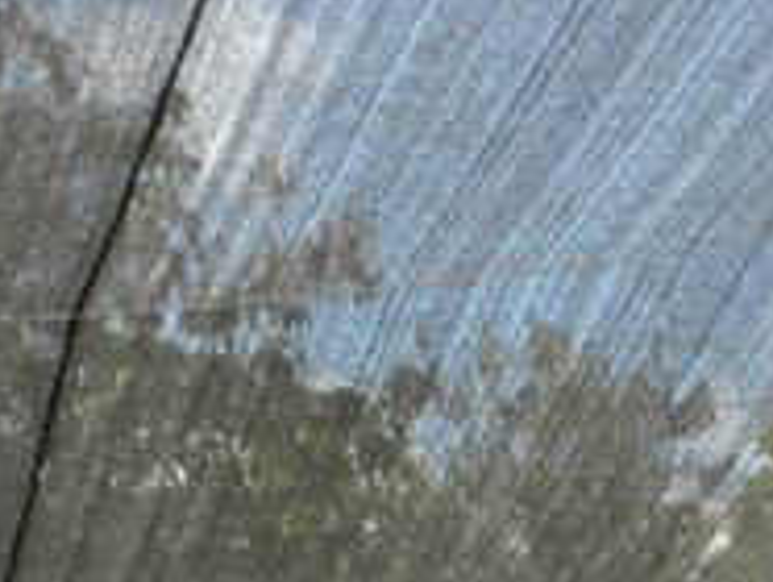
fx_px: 2840
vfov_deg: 11.2
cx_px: 682
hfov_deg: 15.3
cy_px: 885
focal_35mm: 127
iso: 90
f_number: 3.5
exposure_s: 1/195
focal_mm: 6.6
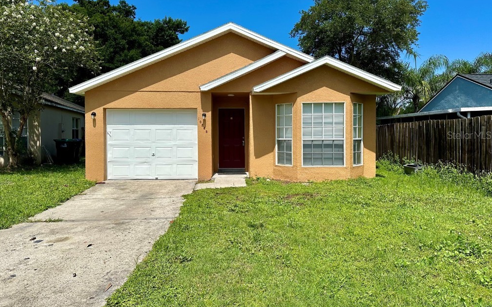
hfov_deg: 70.4
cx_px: 242
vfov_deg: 47.5
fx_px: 349
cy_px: 135
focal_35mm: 26
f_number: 1.78
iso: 80
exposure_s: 1/6623
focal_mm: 6.86
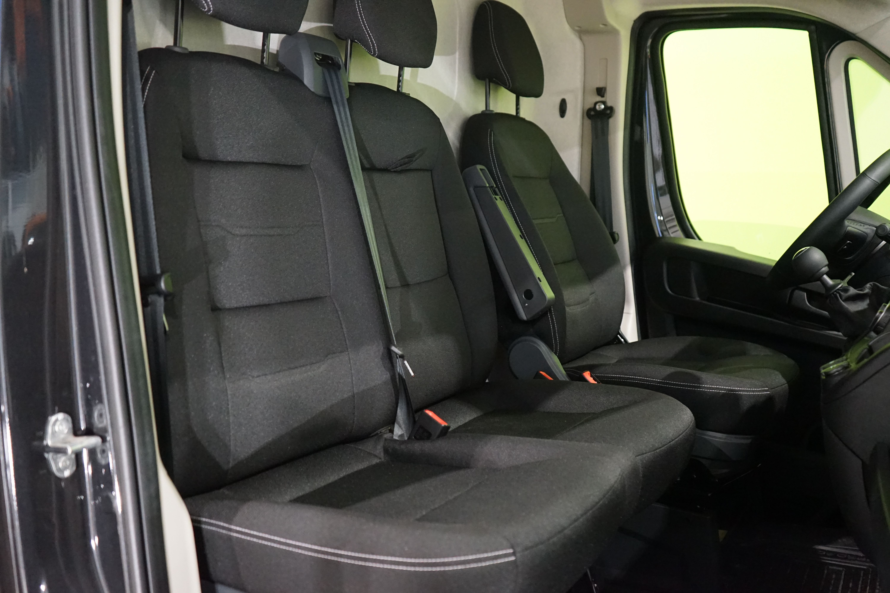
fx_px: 840
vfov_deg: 38.9
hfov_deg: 55.8
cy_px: 296
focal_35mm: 34
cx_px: 445
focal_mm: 34
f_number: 4
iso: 6400
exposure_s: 1/60
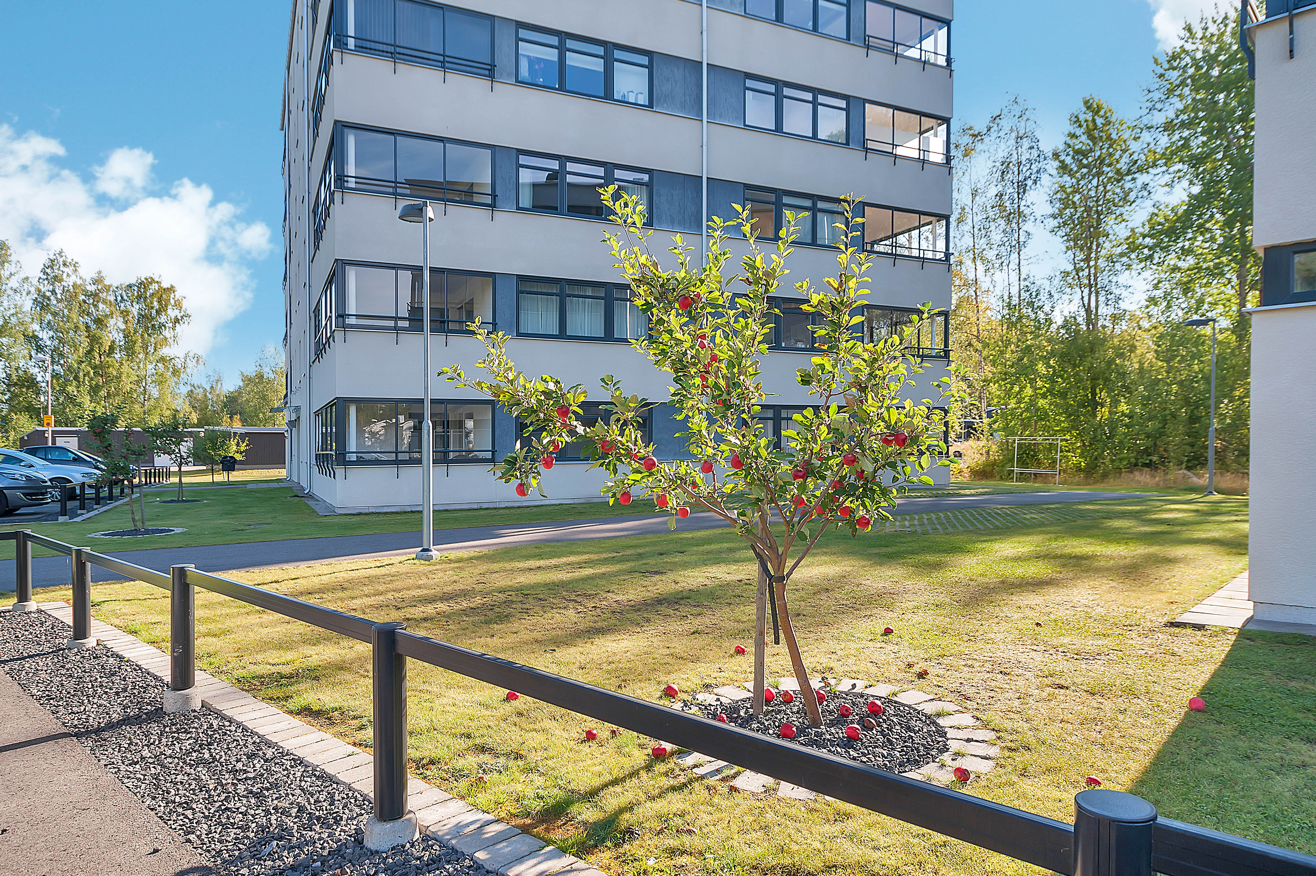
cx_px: 658
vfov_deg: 57.2
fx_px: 804
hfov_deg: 78.6
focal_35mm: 22
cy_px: 438
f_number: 8
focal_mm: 22
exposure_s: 1/160
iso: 100
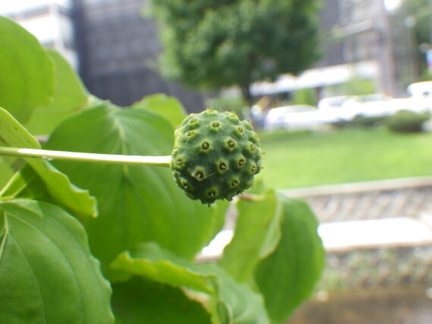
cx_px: 216
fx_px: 424
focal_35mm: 34
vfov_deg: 41.8
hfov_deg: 53.9
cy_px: 162
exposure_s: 1/200
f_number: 3.8
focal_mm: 6.1
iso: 125
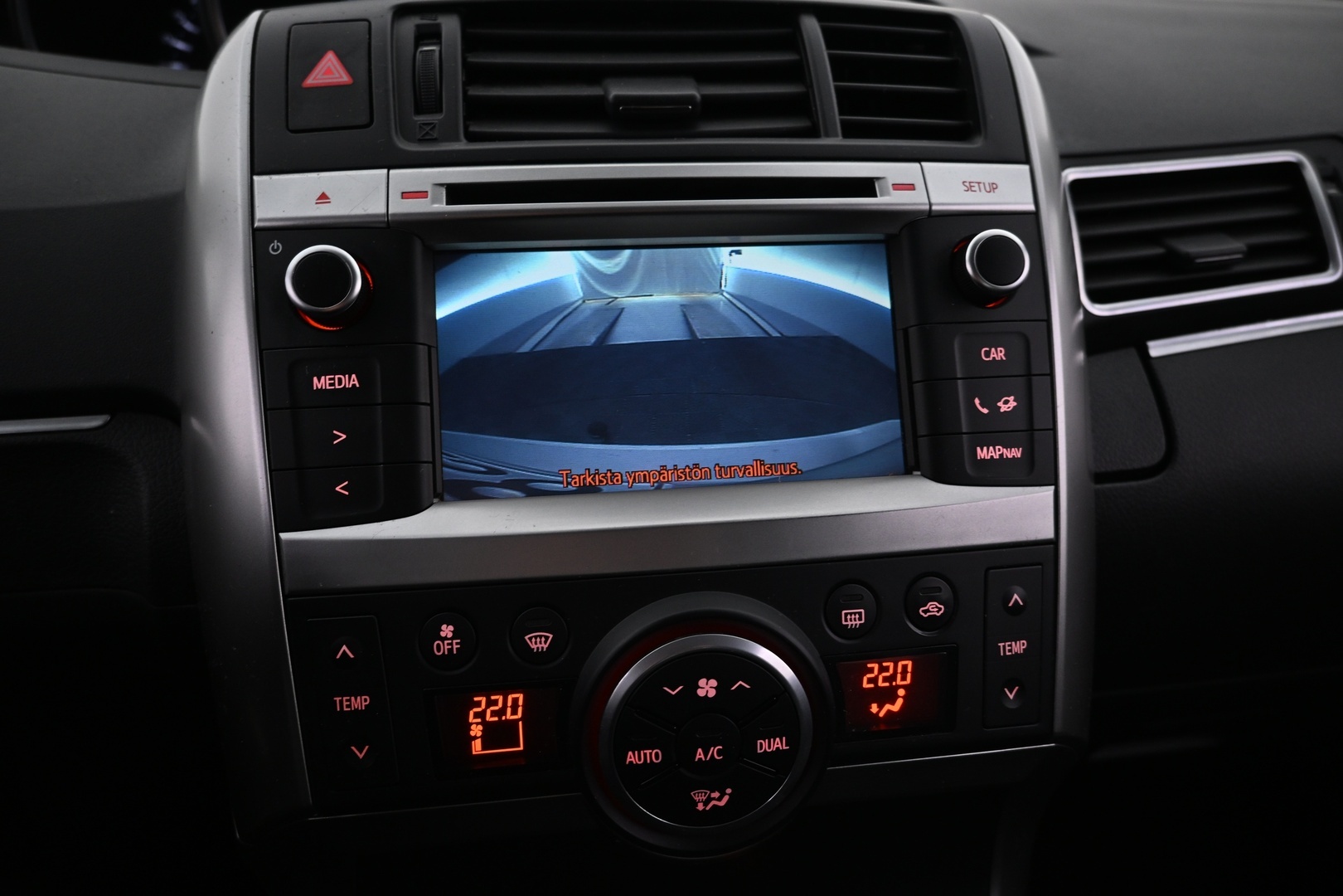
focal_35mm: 24
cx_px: 672
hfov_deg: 73.7
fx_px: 895
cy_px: 448
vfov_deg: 53.1
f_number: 3.5
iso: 640
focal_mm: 16
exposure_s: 1/30
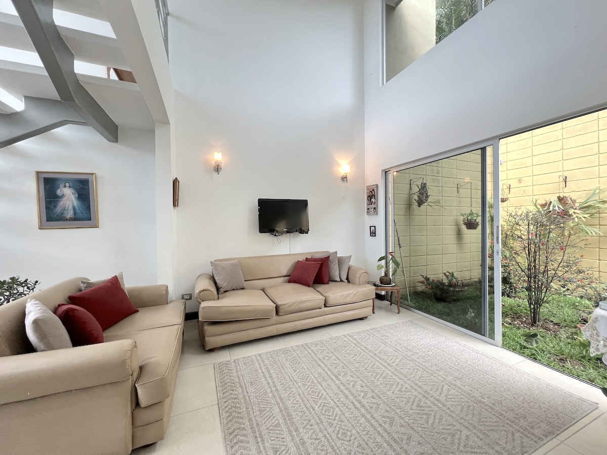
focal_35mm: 13
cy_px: 228
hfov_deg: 106.2
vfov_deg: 89.9
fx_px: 228
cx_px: 304
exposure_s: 1/60
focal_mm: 1.57
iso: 160
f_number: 1.8
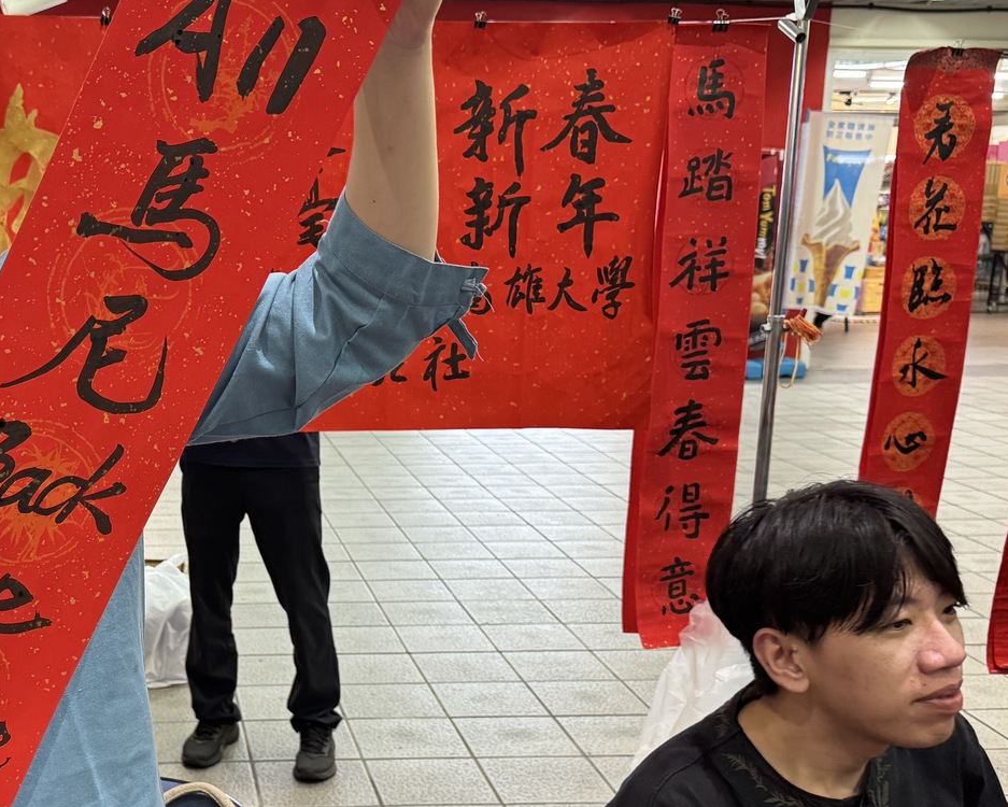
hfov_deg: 37.4
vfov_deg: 31.3
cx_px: 204
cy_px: 509
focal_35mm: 48
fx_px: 1432
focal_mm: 6.76
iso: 320
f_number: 1.78
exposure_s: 1/60
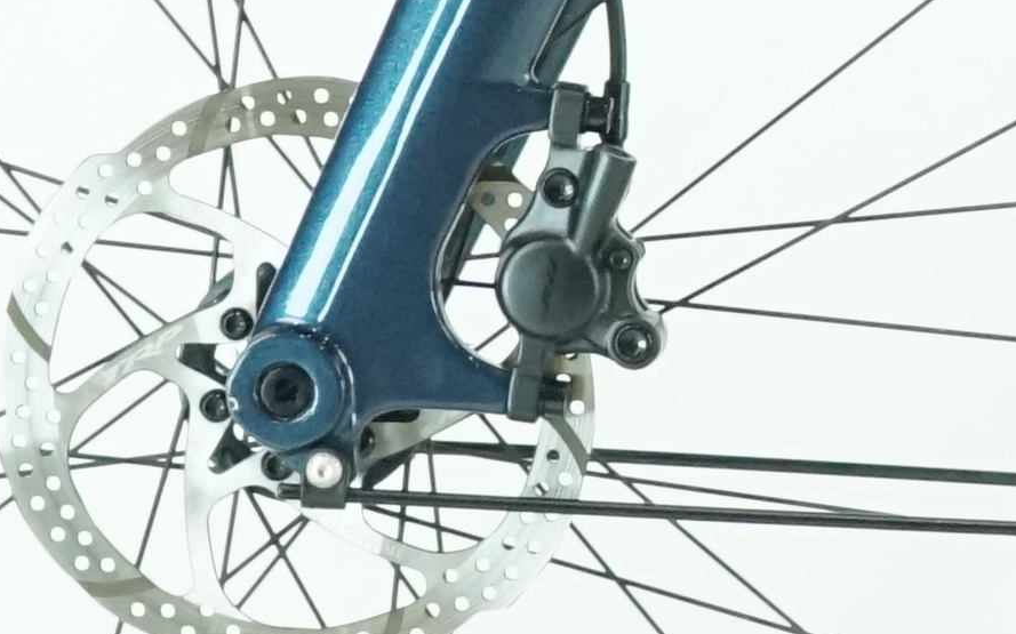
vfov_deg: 2.8
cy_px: -464
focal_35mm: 461
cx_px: 2392
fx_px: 12761
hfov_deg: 4.5
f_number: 5.6
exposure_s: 1/200
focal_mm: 67
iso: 2500
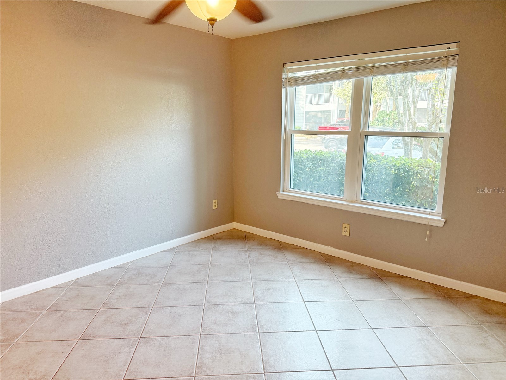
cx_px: 253
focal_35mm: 24
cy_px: 190
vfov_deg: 56.8
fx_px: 351
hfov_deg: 71.6
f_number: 1.78
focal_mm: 6.76
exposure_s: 1/60
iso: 200
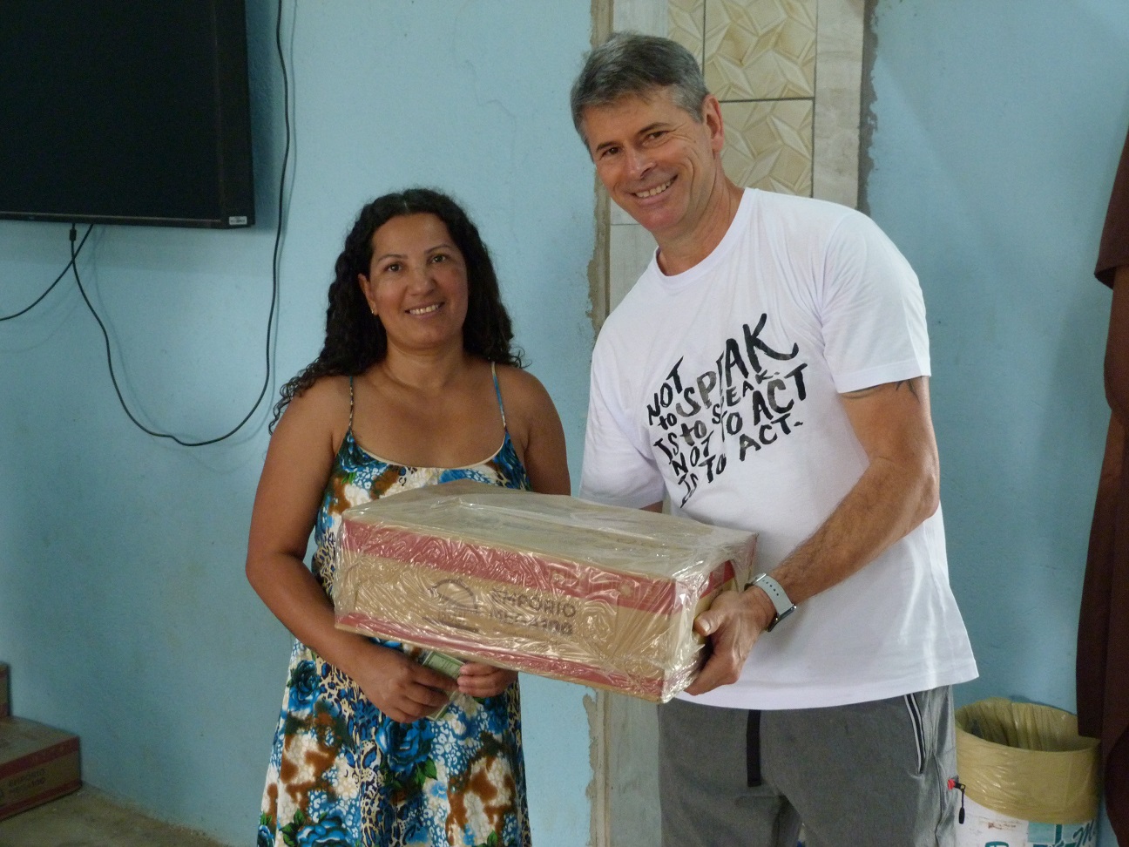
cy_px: 424
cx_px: 564
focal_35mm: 47
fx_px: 1533
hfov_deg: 40.4
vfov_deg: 30.9
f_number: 3.2
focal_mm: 8.5
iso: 400
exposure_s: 1/20
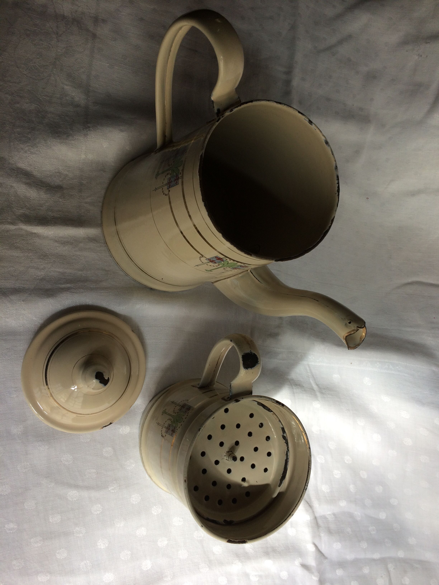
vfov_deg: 61.7
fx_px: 490
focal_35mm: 29
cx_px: 220
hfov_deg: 48.2
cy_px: 292
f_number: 2.2
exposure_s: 1/100
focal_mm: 4.15
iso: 40
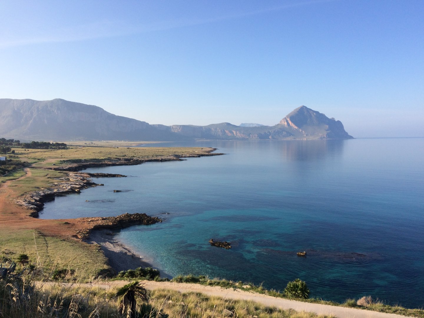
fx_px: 355
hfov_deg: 61.7
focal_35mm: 29
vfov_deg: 48.2
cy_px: 159
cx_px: 212
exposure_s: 1/1466
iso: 32
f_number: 2.2
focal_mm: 4.15
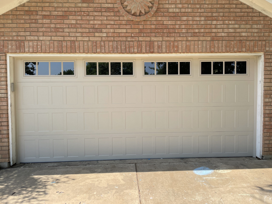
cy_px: 102
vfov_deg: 53.1
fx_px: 204
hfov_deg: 67.3
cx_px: 136
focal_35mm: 26
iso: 32
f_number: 1.6
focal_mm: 4.2
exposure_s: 1/1531
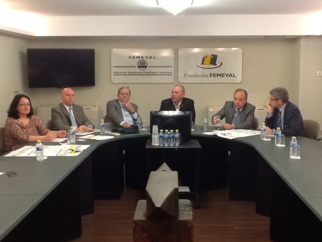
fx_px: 409
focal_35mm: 44
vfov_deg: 32.9
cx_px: 161
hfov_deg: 42.9
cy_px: 121
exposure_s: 1/30
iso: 160
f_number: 2.4
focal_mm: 2.03
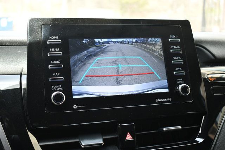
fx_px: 269
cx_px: 112
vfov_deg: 31.2
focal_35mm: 43
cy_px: 75
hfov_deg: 45.4
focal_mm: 29
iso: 800
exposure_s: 1/200
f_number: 4.2
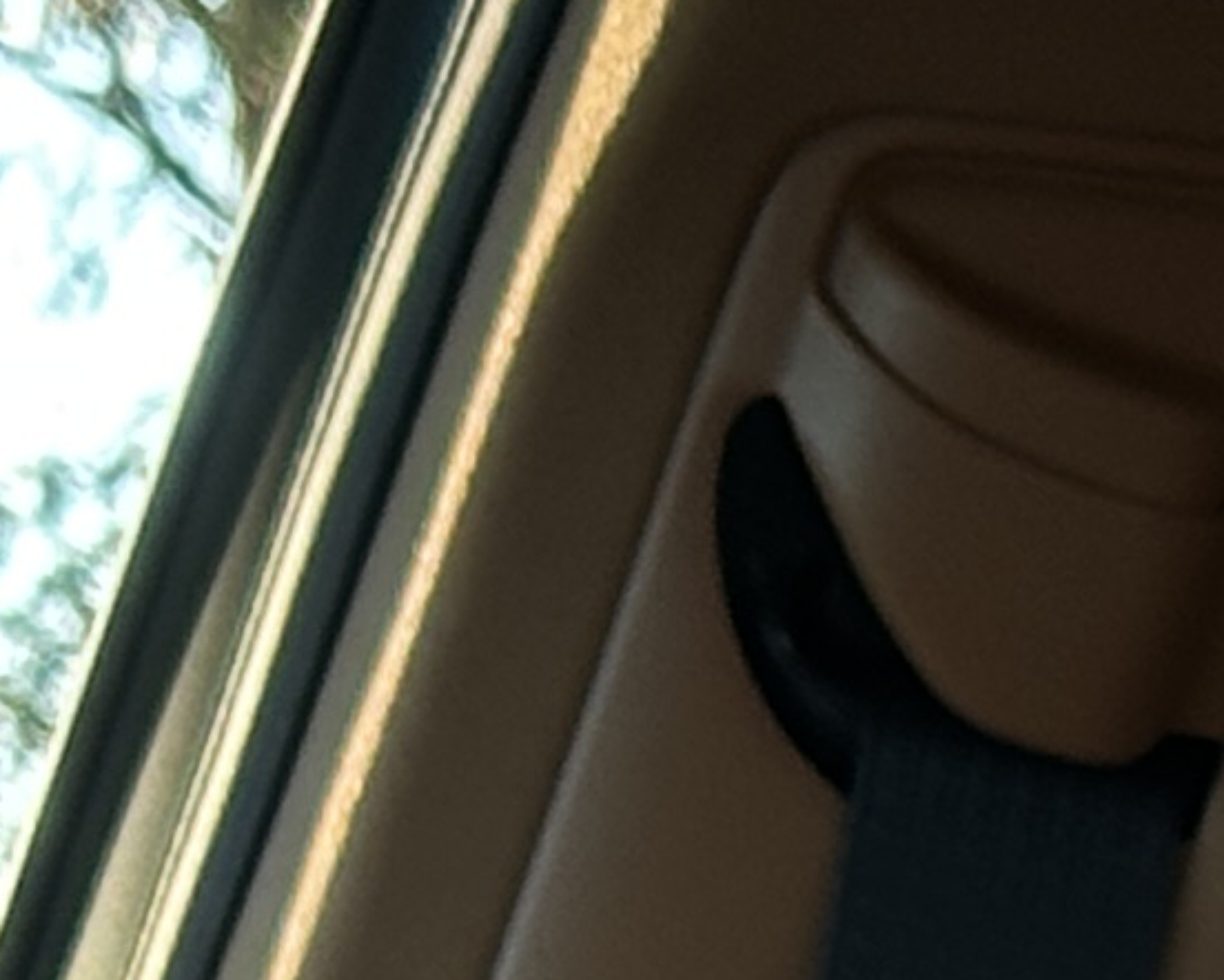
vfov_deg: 4.4
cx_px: 3710
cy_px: 2685
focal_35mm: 342
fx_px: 12394
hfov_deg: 5.3
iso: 50
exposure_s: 1/148
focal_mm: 6.86
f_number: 1.78
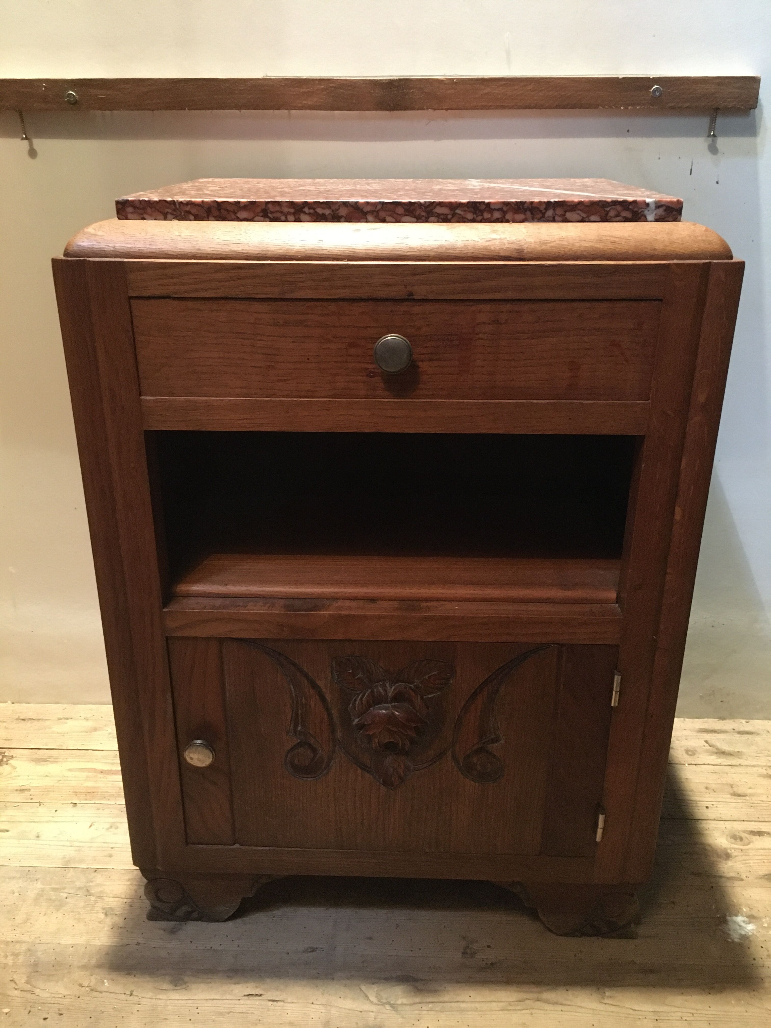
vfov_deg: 61.7
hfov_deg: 48.2
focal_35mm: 29
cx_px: 386
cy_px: 514
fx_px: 861
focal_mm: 4.15
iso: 250
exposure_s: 1/17
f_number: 2.2
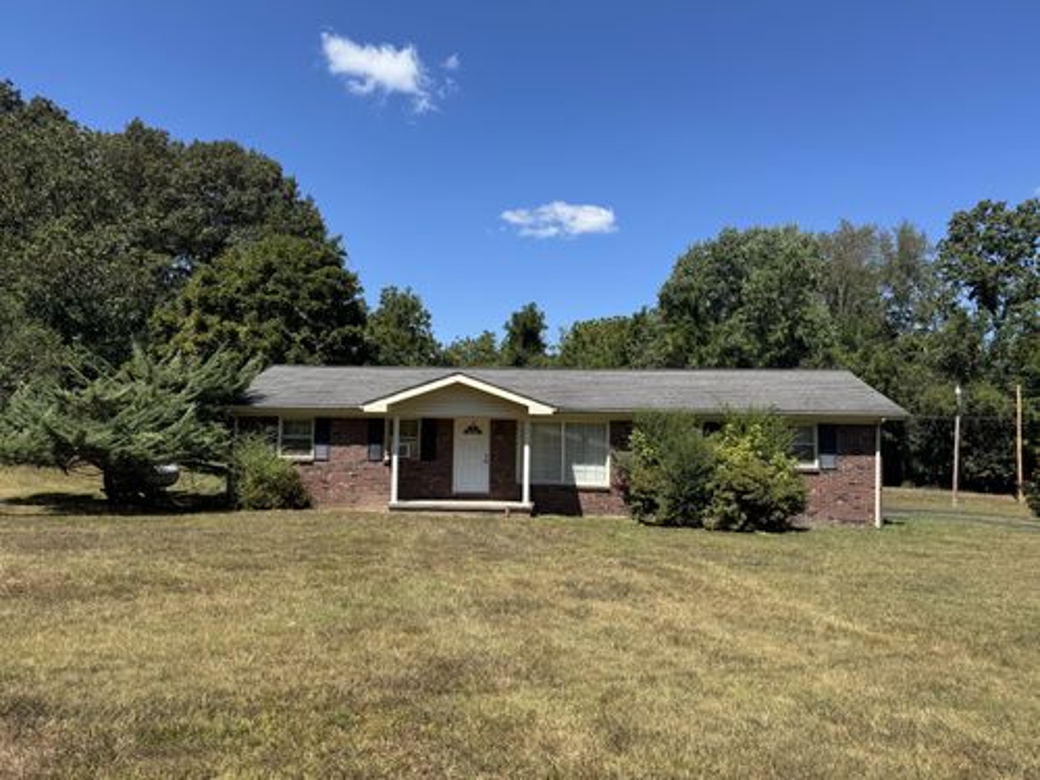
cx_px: 520
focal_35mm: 24
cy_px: 390
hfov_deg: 71.6
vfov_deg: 56.8
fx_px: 721
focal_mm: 6.76
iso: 80
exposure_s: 1/3413
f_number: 1.78
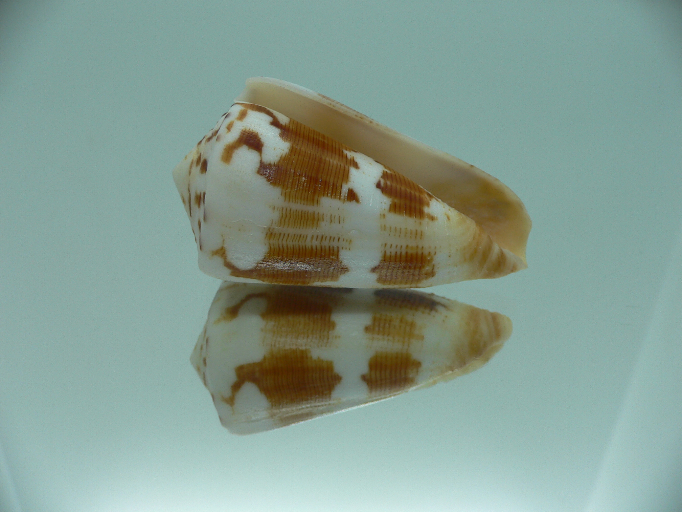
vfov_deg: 40.7
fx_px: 690
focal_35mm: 35
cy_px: 256
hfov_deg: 52.6
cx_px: 341
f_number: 2.8
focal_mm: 4.6
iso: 80
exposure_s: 1/80
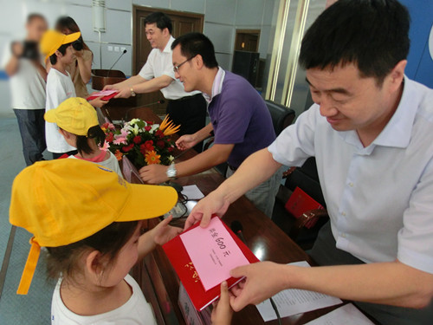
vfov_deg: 56.8
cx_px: 216
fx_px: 300
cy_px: 162
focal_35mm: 24
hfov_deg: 71.6
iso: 400
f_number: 3
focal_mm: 4.24
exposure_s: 1/60
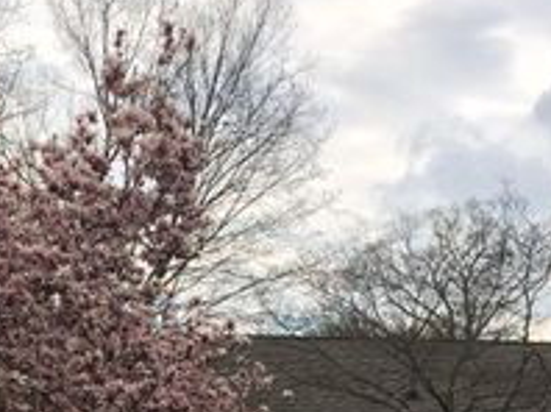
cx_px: 42
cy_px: 587
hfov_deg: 21.7
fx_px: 1399
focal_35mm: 88
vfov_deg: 15.6
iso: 32
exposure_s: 1/1053
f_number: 2.2
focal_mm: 4.15
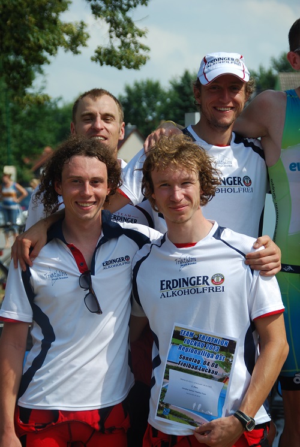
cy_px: 224
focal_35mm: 120
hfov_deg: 11.5
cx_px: 150
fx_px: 1494
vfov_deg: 17.0
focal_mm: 80
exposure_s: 1/500
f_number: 5.6
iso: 125
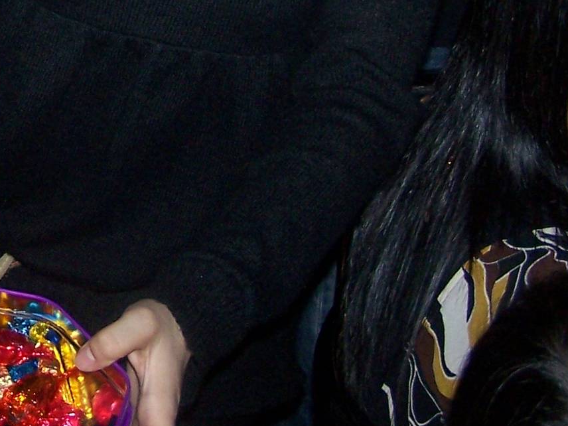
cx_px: -30
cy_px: -26
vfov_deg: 13.1
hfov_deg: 17.2
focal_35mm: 111
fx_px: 1821
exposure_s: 1/60
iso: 140
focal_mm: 6.3
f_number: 2.8
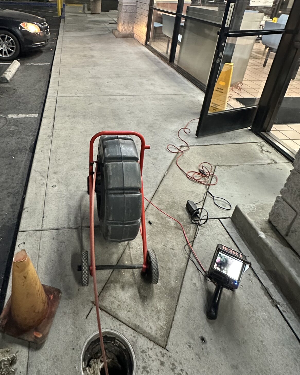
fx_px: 266
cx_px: 95
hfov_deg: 57.2
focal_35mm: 24
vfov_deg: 68.7
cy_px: 131
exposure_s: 1/60
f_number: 2.2
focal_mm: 2.22
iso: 500
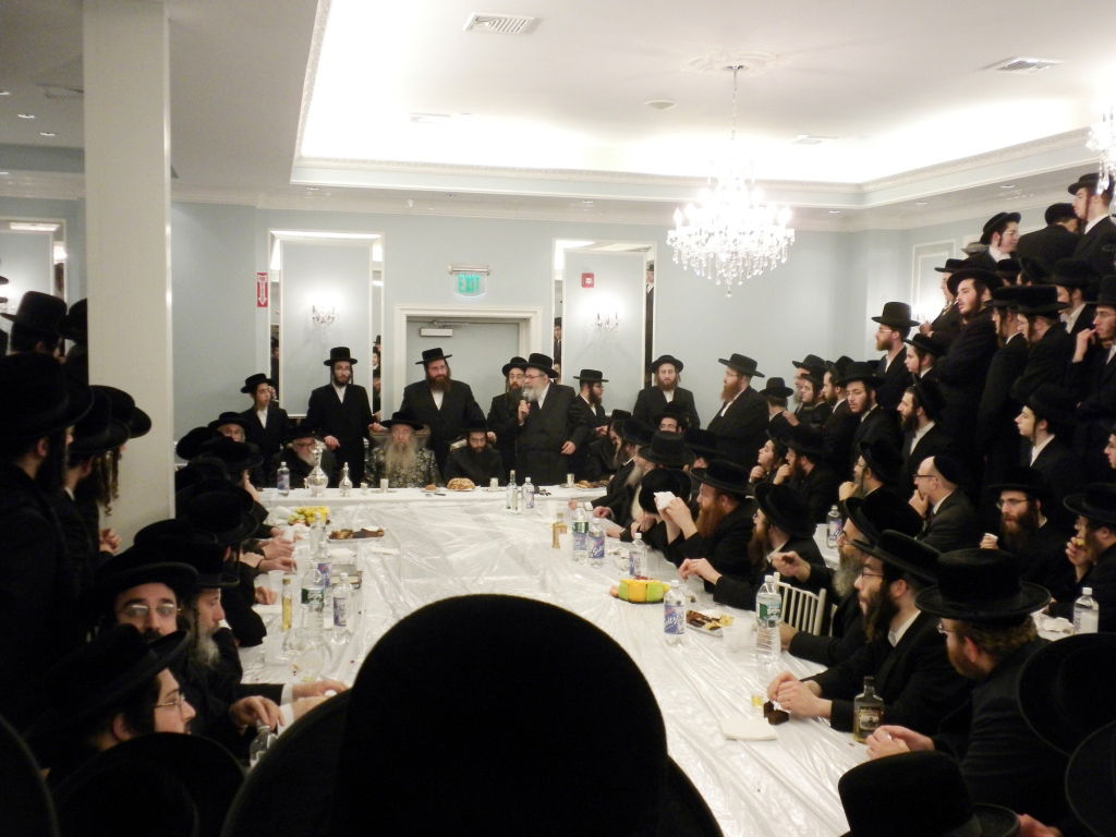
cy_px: 418
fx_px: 1193
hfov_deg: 50.1
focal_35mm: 37
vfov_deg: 38.7
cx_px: 558
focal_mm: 6.6
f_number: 3.5
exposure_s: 1/61.4
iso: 200
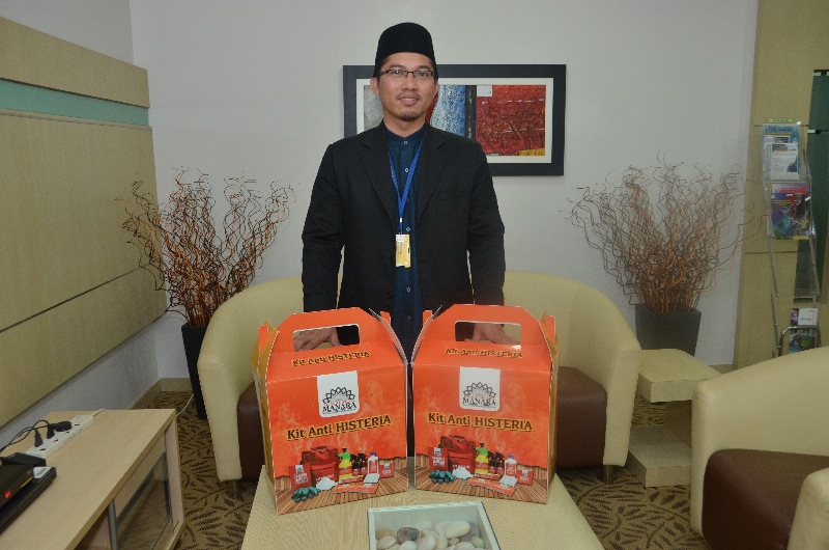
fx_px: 689
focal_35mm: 30
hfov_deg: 62.0
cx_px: 414
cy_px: 275
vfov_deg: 43.4
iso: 800
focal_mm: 20
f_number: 4
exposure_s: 1/60
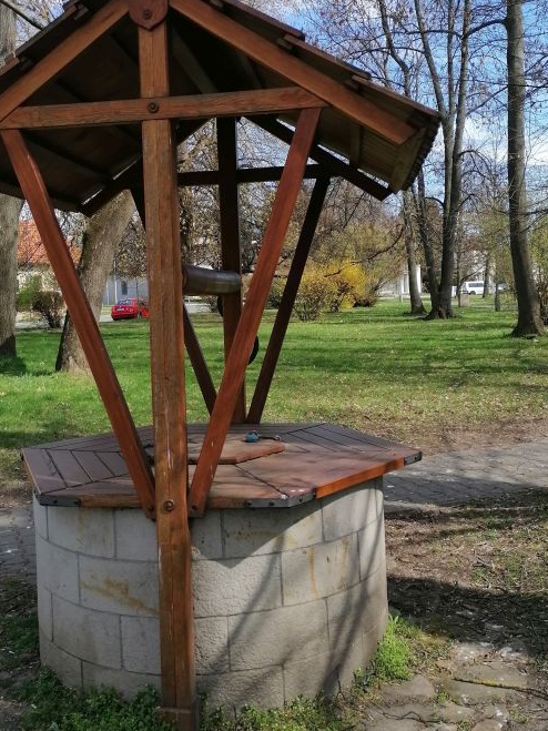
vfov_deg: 45.7
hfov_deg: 35.0
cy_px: 327
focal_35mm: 41
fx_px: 866
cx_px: 225
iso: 50
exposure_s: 1/678
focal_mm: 4.75
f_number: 1.8
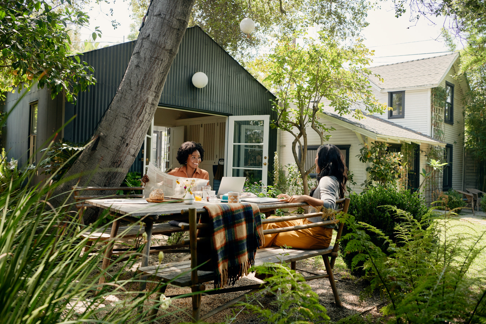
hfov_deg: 61.9
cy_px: 162
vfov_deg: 43.6
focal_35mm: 30
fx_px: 405
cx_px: 243
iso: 250
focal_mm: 30
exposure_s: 1/500
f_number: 4
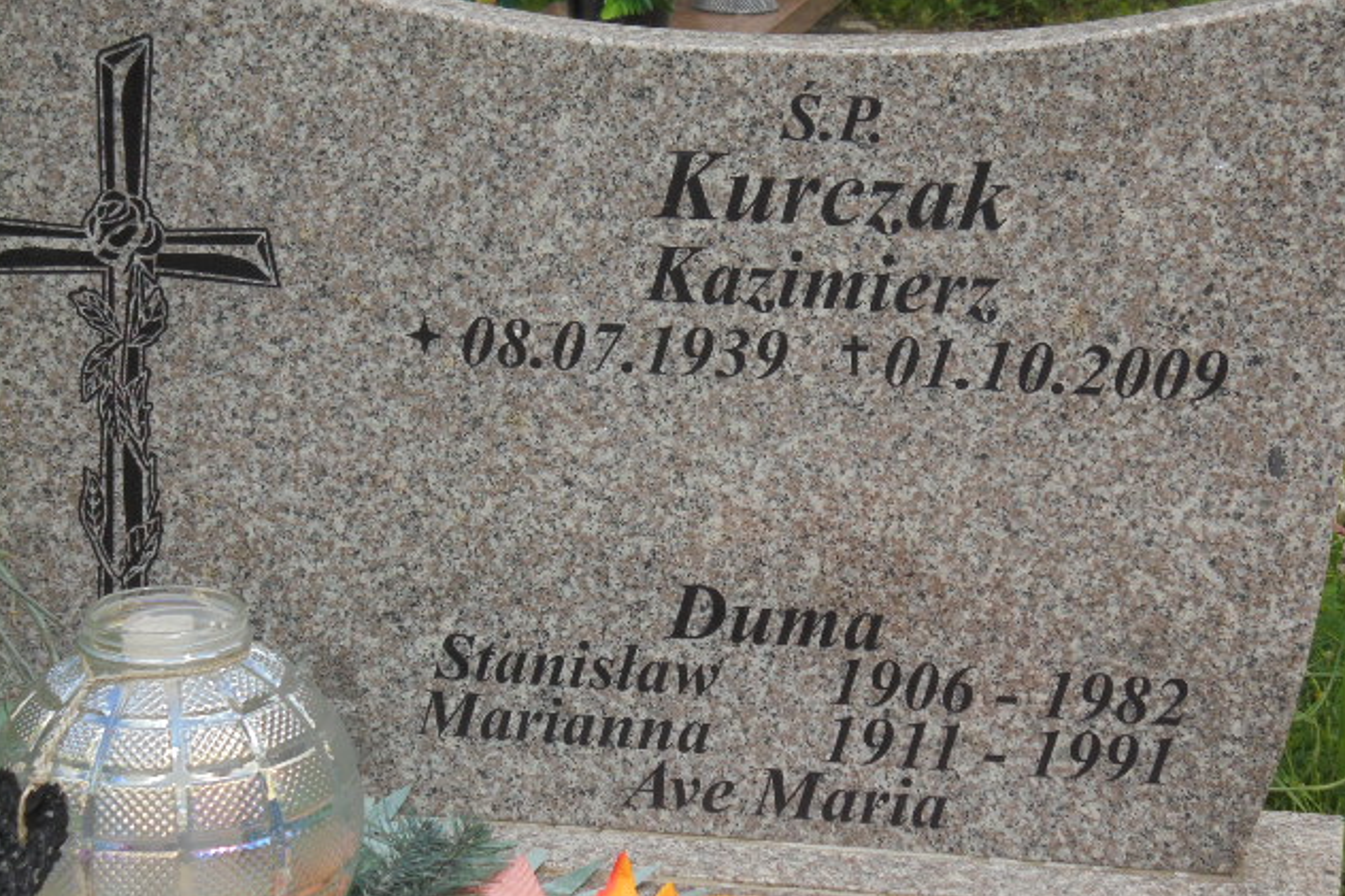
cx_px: 675
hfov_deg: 20.6
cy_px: 475
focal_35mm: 99
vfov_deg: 13.8
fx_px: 3698
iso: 100
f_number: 4.7
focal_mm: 16.9
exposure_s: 1/320
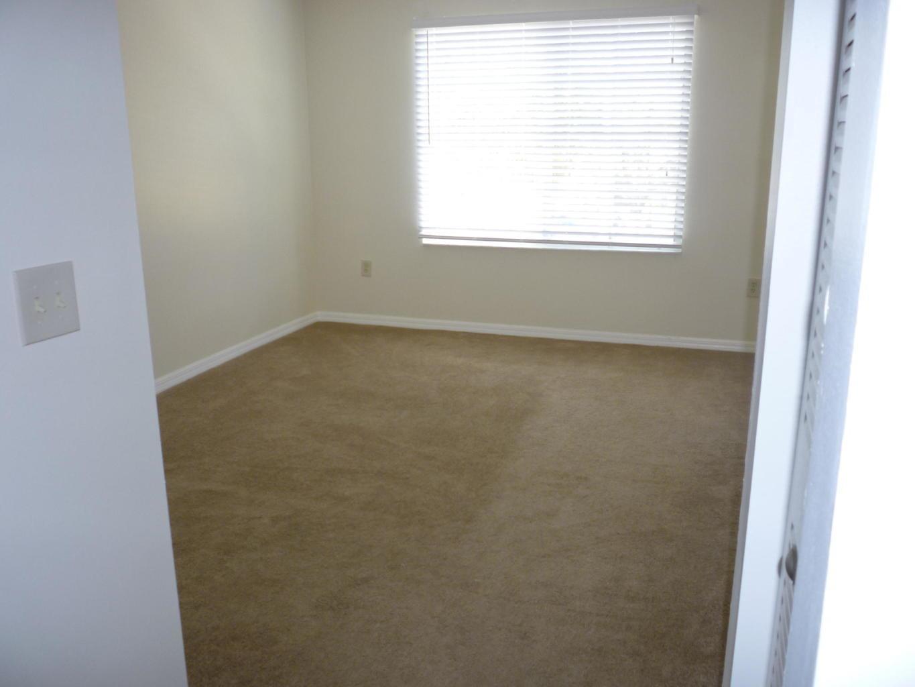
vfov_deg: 48.2
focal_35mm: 29
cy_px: 344
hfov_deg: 61.7
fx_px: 767
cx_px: 458
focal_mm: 5.2
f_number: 3.3
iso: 100
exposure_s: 1/30
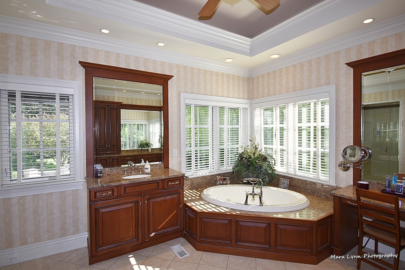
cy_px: 135
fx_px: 194
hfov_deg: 92.4
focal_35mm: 17
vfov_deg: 69.7
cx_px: 202
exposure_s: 1/125
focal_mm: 11.5
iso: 180
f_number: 5.6
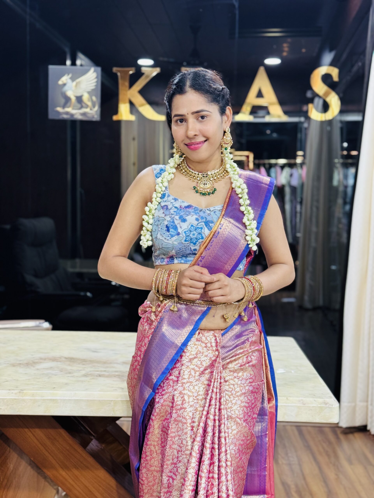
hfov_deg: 30.3
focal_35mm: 48
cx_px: 187
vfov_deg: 39.7
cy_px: 249
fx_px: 691
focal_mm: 6.76
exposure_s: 1/33
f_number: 1.78
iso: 200
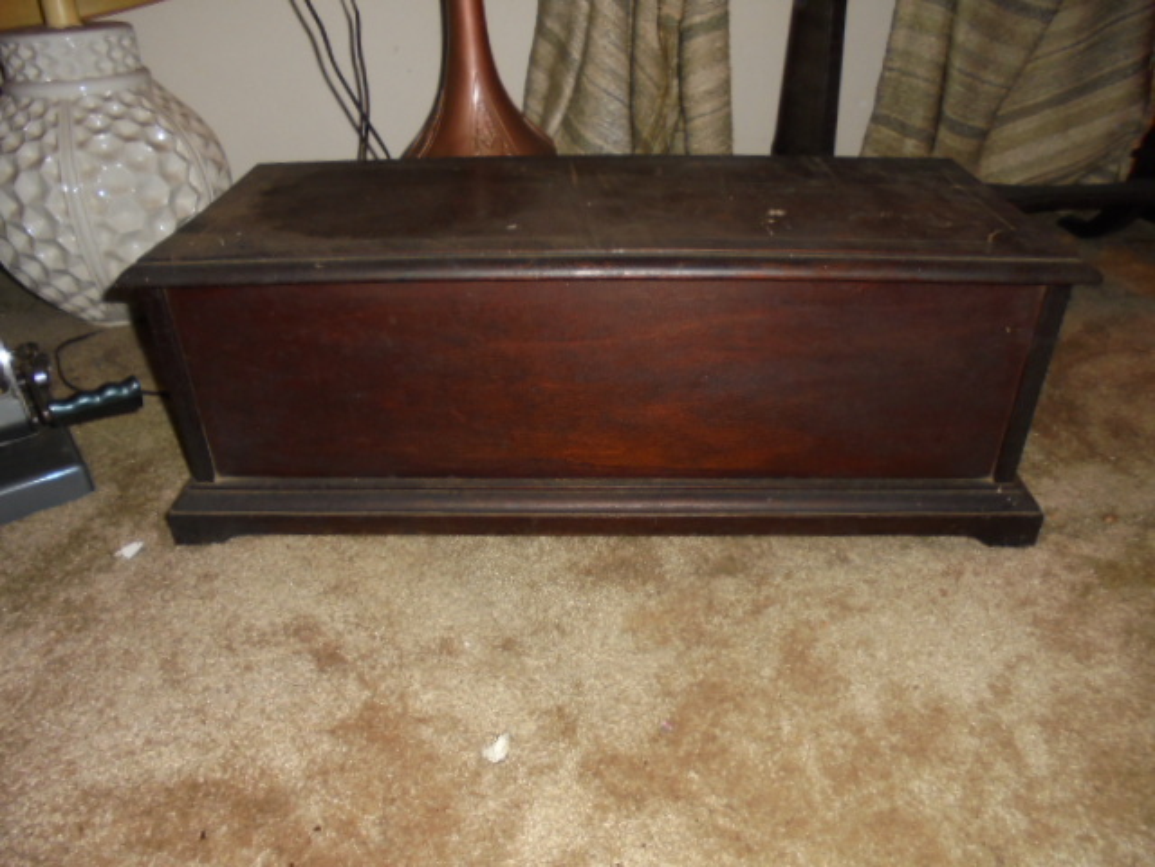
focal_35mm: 26
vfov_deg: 53.1
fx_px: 868
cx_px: 578
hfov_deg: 67.3
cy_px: 434
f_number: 3.5
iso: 200
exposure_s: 1/30
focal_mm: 4.6
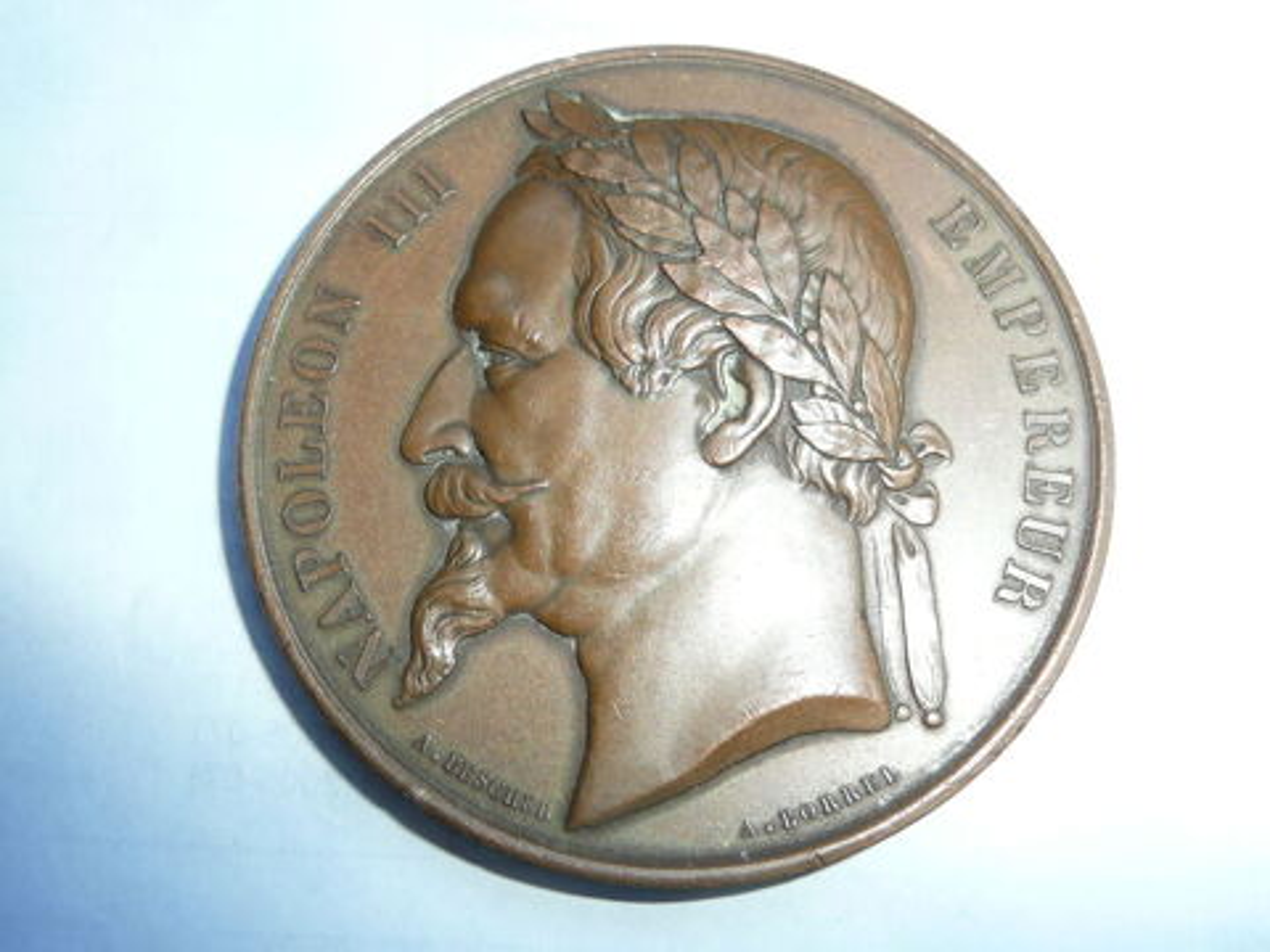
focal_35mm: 38
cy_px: 476
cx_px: 635
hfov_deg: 49.0
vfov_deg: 37.7
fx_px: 1394
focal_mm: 5.2
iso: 100
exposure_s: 1/30
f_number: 3.5
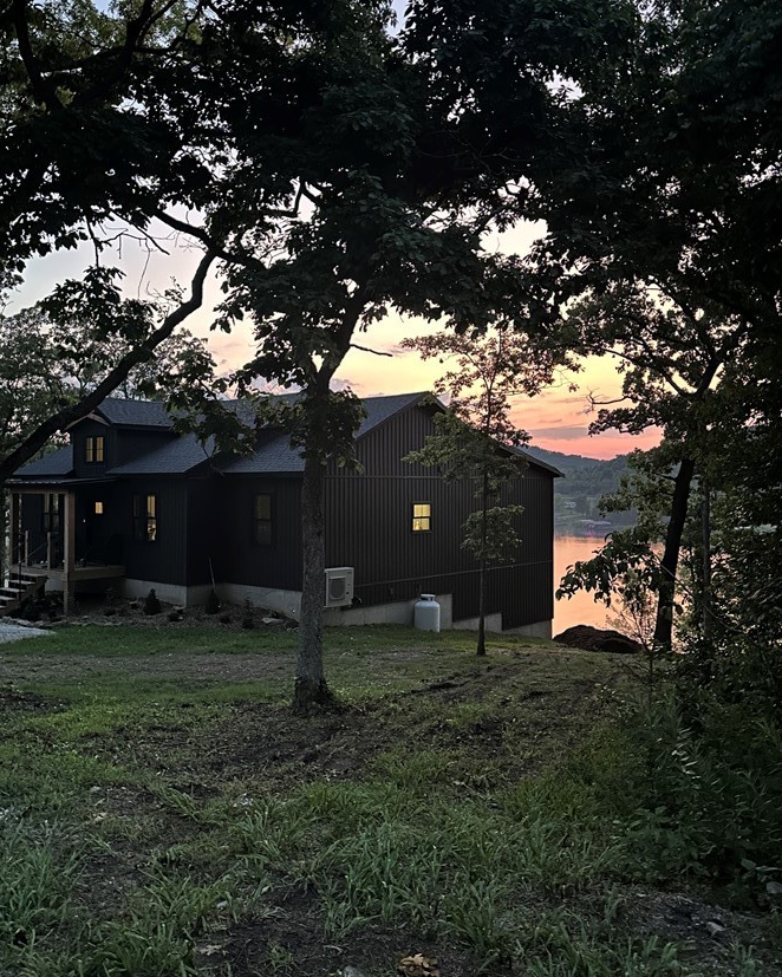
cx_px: 393
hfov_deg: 50.0
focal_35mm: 29
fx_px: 839
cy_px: 470
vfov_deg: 60.4
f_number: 1.78
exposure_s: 1/16
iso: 1000
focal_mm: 6.86
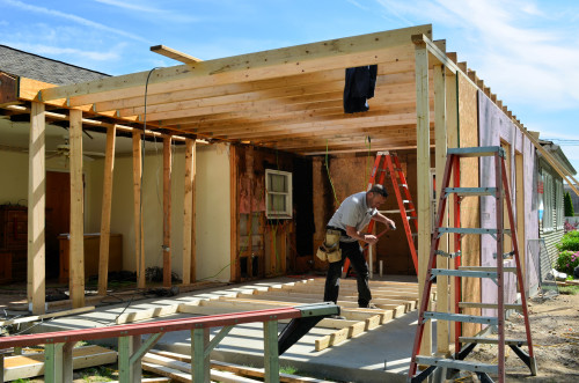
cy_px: 192
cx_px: 290
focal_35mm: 36
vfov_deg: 36.7
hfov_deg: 53.2
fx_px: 578
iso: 100
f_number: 11
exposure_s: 1/160
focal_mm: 24
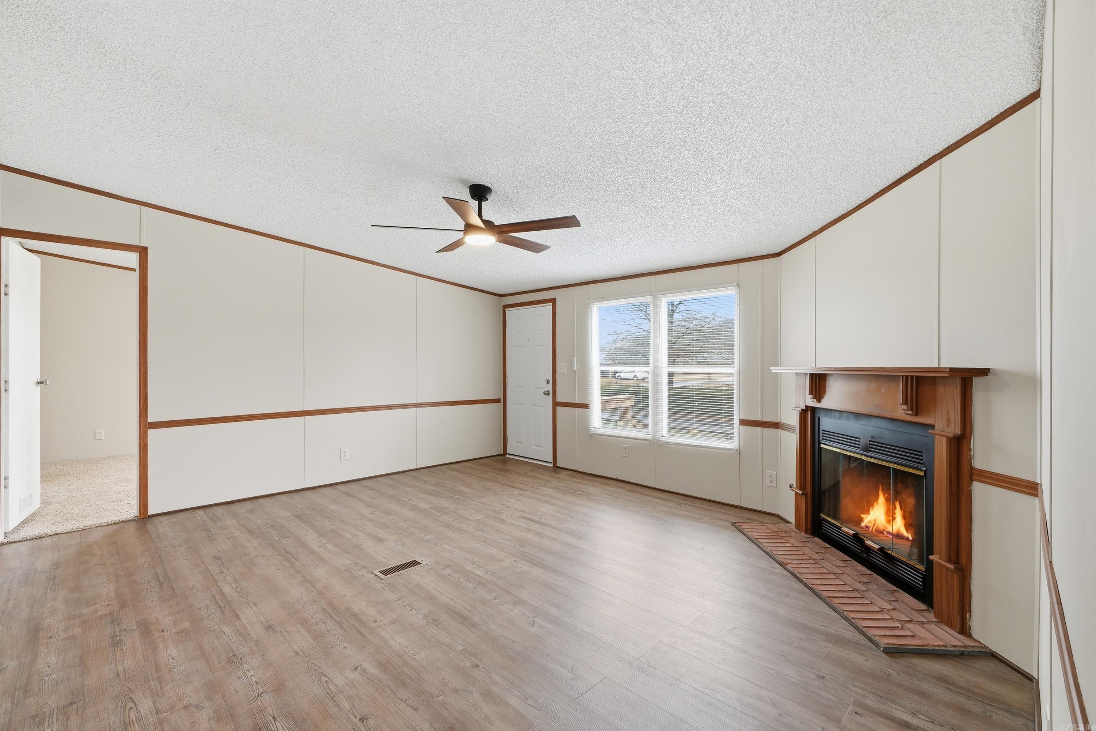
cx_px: 548
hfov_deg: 100.4
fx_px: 457
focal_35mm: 15
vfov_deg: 77.3
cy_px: 366
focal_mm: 10
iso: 250
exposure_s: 1/30
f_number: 9
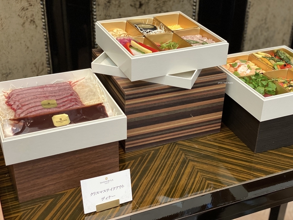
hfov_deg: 36.8
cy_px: 110
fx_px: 440
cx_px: 146
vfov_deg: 28.0
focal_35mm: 52
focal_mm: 6
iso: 250
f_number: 2
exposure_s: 1/33
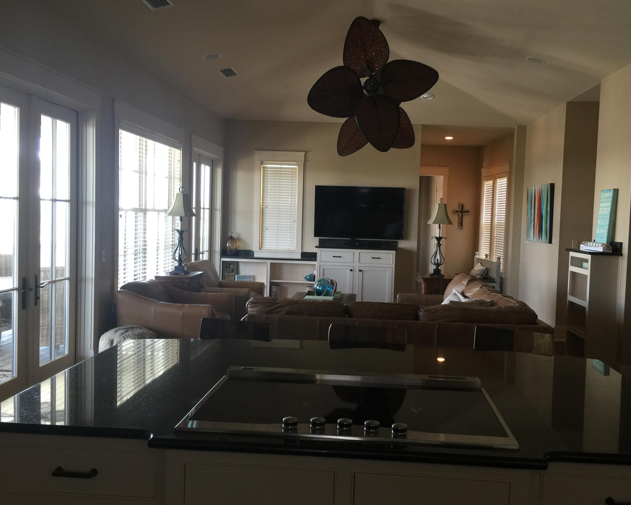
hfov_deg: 57.1
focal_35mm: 31
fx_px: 579
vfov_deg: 47.1
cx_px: 340
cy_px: 252
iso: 50
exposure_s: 1/30
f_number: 2.2
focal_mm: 4.15
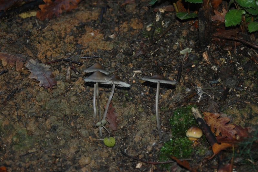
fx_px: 859
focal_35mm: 120
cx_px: 129
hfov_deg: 17.1
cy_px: 86
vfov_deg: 11.4
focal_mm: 80
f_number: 5.6
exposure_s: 1/60
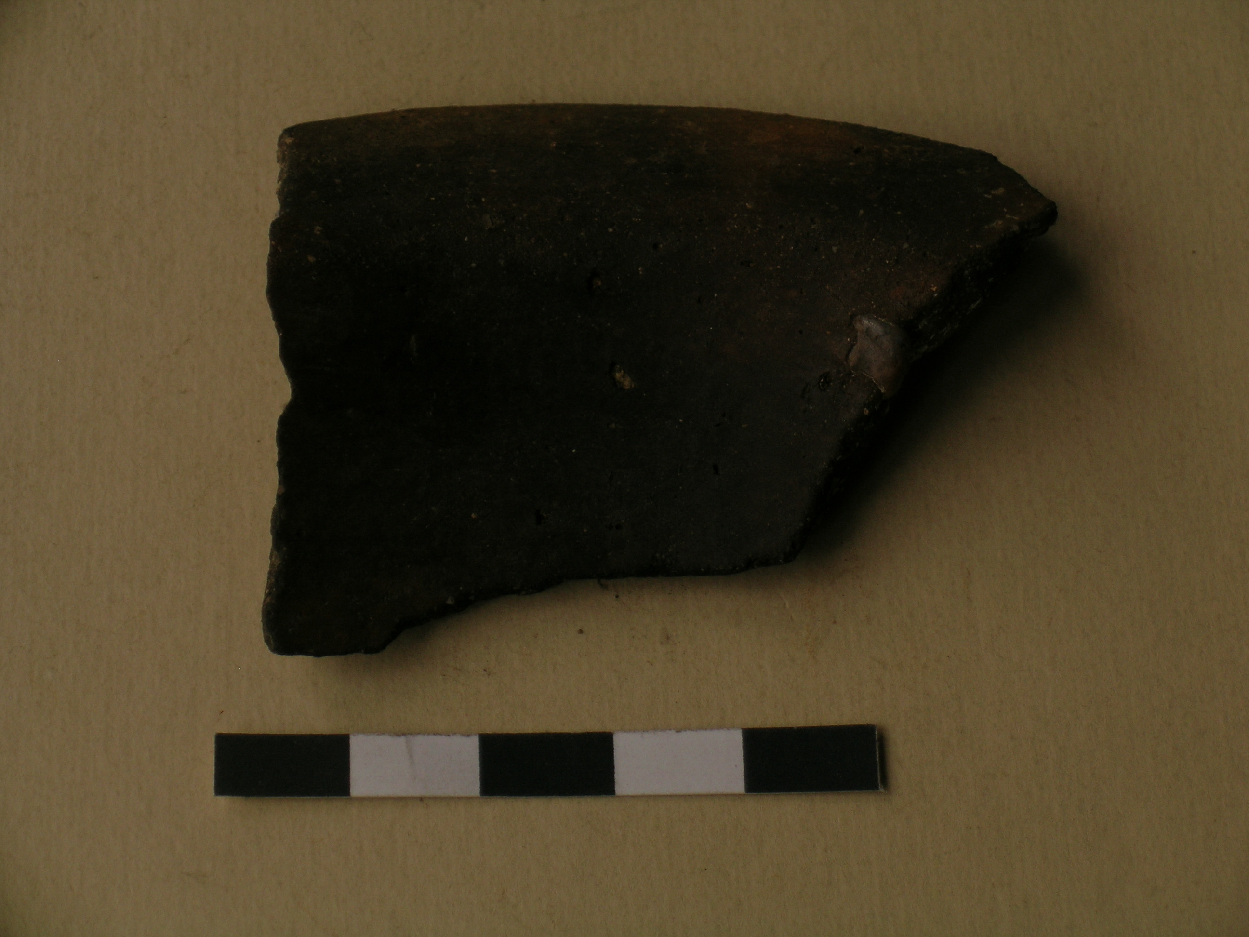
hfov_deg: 19.3
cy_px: 468
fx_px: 3680
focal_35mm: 102
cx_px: 624
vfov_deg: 14.5
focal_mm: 21.1
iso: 50
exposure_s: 1/30
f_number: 4.4
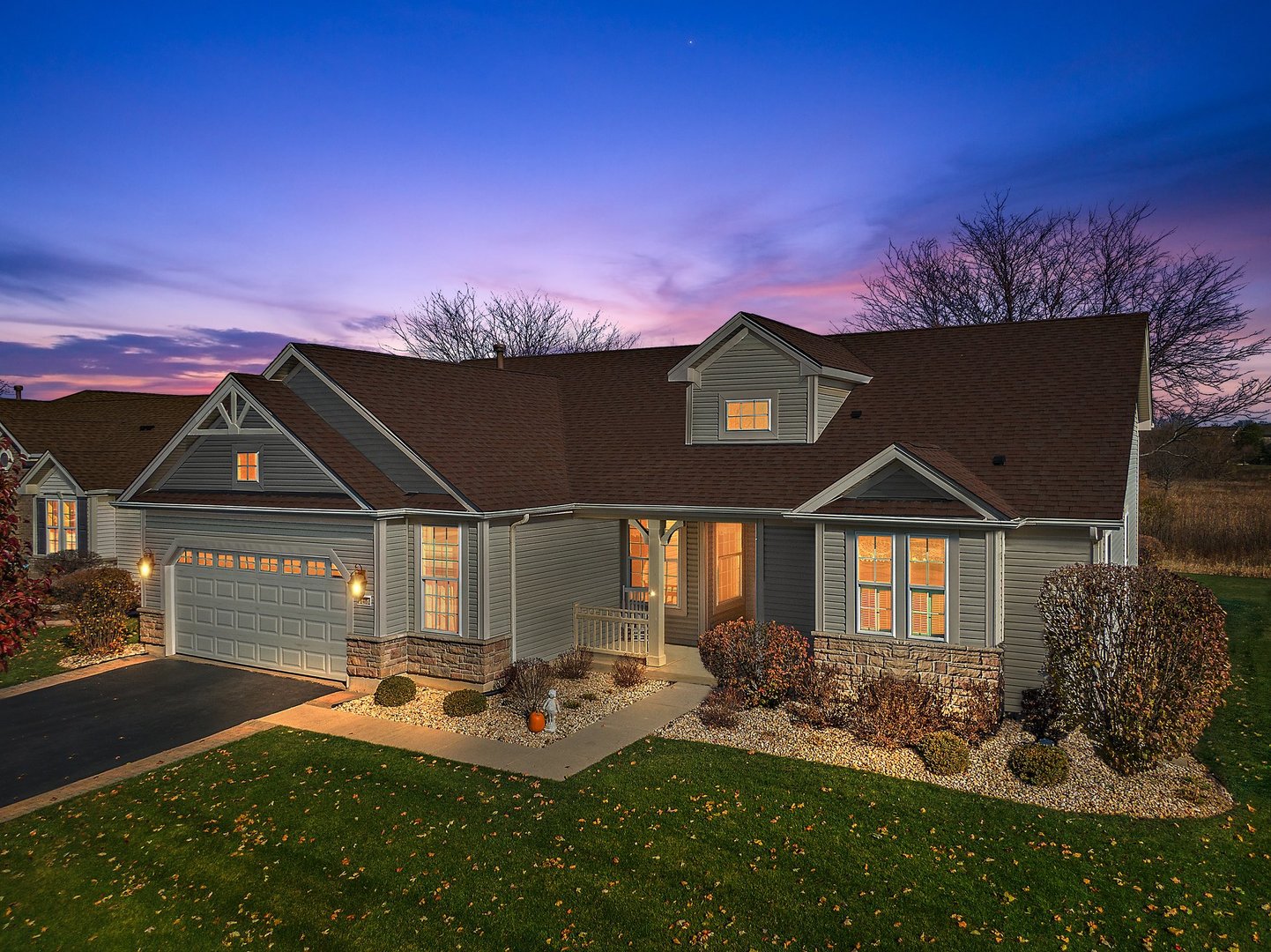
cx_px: 636
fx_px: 881
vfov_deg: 56.8
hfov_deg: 71.6
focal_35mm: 24
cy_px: 476
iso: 100
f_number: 2.8
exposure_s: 1/1600
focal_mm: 4.39
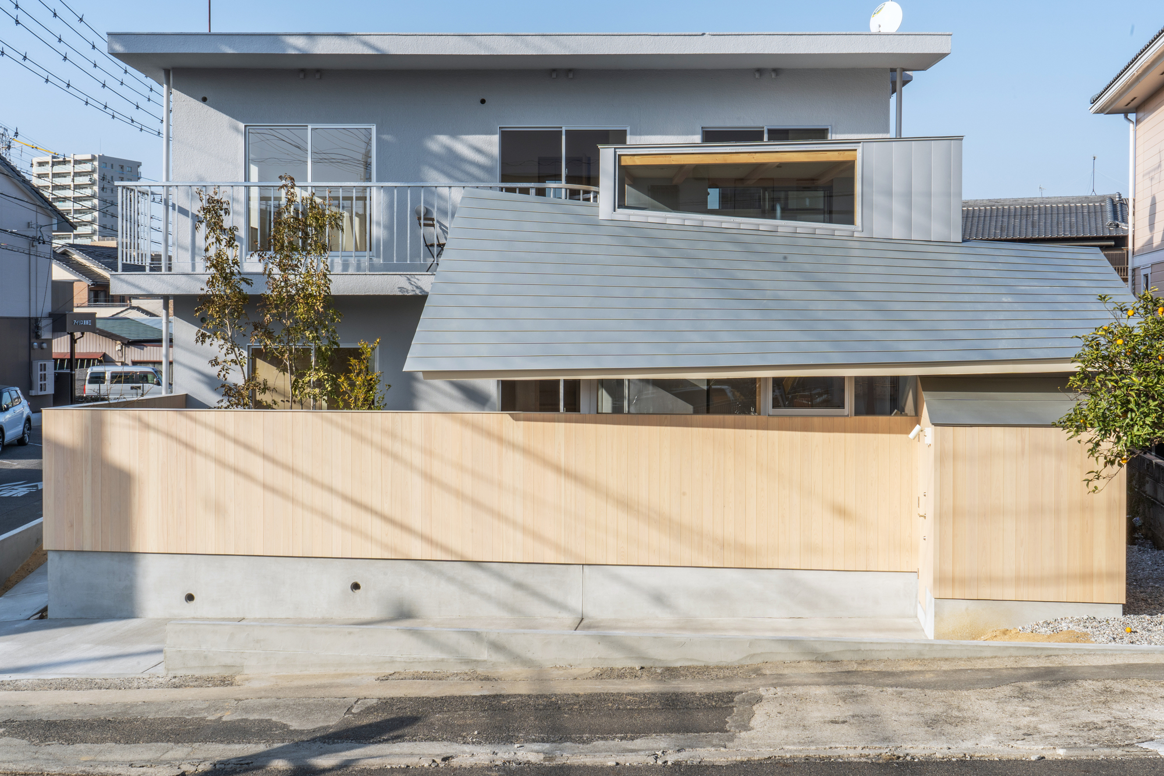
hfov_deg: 50.7
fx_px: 1228
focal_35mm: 38
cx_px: 582
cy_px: 388
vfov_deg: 35.0
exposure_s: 1/40
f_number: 22
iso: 125
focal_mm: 38
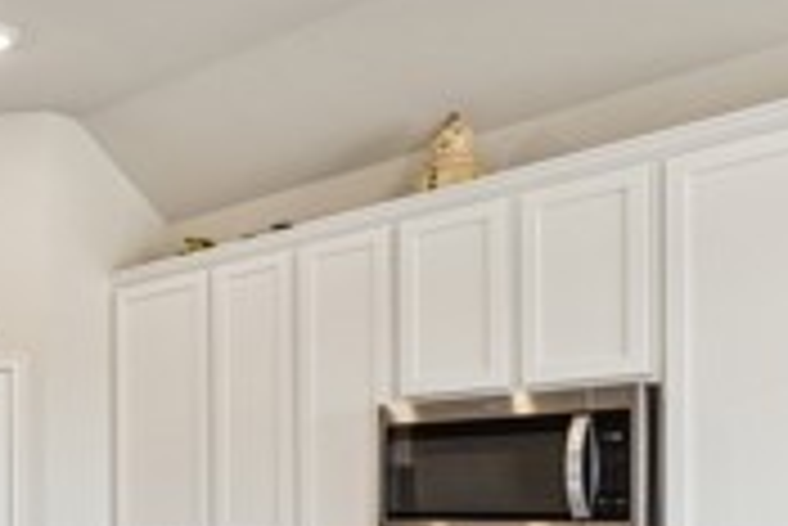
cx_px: 23
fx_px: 1052
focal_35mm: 48
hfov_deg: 37.3
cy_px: 522
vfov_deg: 26.7
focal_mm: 14
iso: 400
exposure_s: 1/400
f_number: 2.8
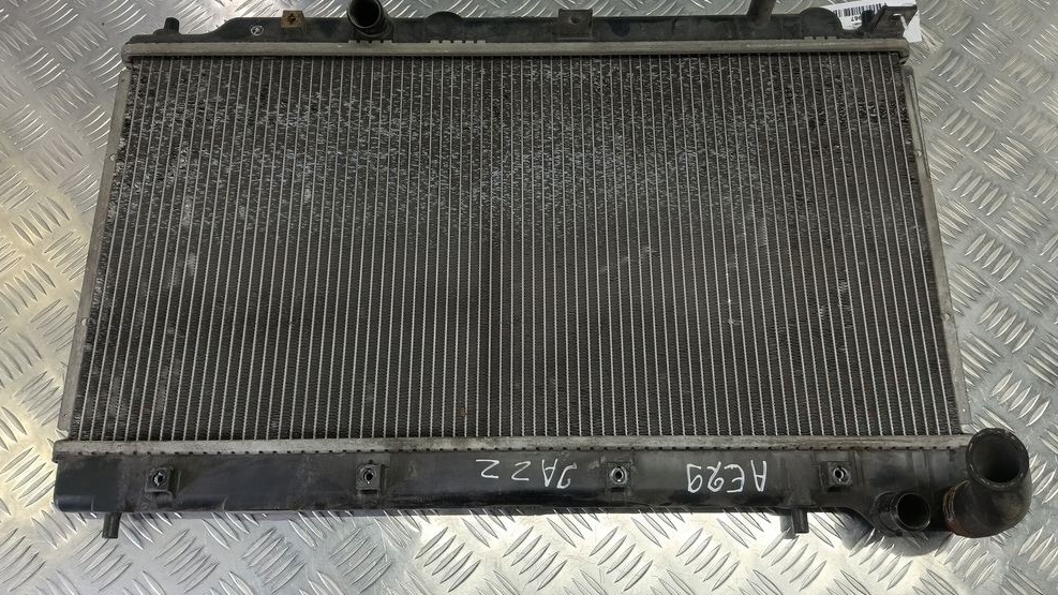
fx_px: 729
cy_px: 255
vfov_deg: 44.3
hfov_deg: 71.9
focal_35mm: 26
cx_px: 545
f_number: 1.6
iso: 114
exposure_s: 1/50
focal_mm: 4.11
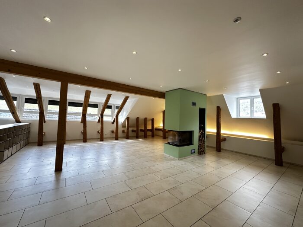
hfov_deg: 102.1
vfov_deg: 85.7
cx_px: 152
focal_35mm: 14
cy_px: 114
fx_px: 123
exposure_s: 1/100
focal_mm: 2.22
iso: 200
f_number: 2.2
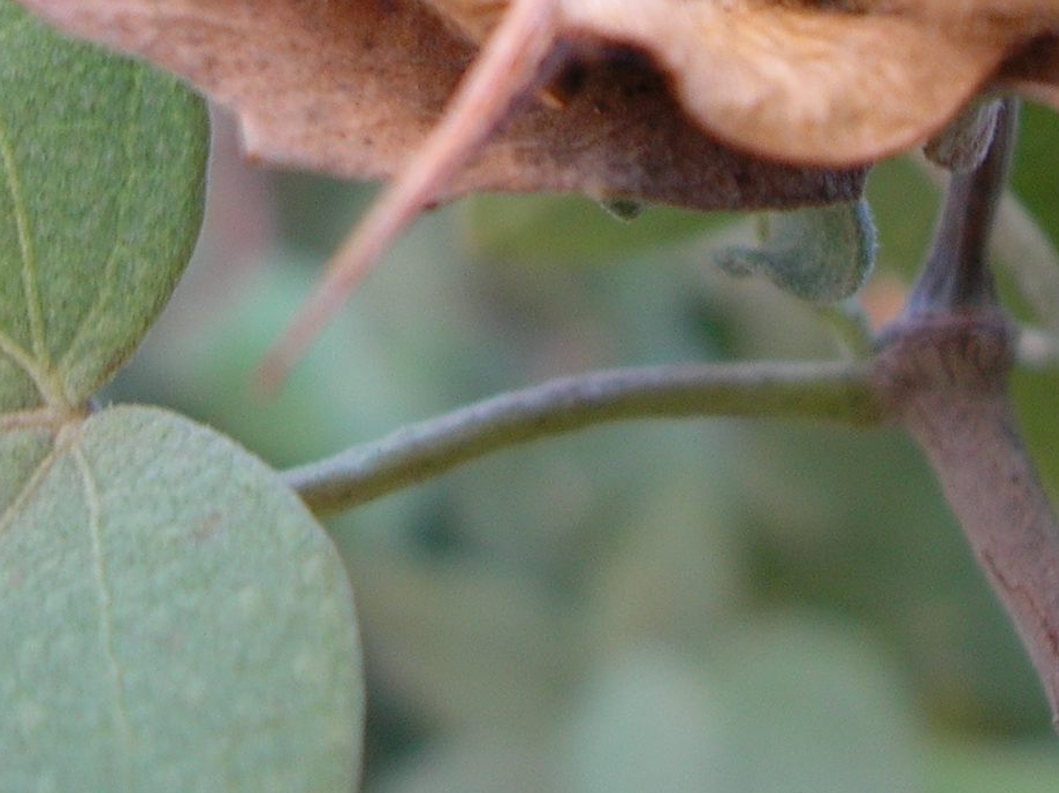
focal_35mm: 87
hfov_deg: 22.5
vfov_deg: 16.2
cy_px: -185
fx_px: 2660
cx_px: 563
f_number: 2.8
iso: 50
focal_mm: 5.8
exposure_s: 1/131
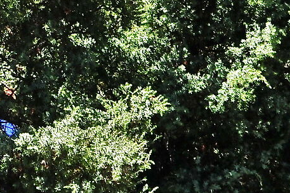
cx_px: -46
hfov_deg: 5.4
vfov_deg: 3.6
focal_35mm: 378
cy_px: -189
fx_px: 3043
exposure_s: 1/320
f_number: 9
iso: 200
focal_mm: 48
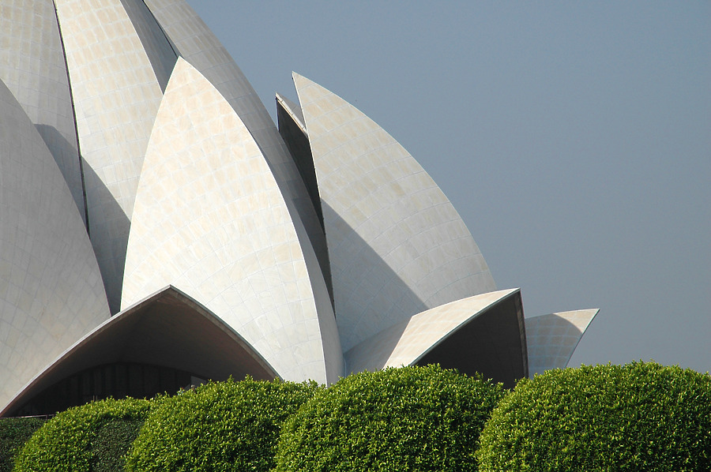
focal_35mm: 225
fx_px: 4439
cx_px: 356
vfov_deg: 6.1
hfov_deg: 9.2
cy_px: 236
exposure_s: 1/1250
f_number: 9
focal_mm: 150
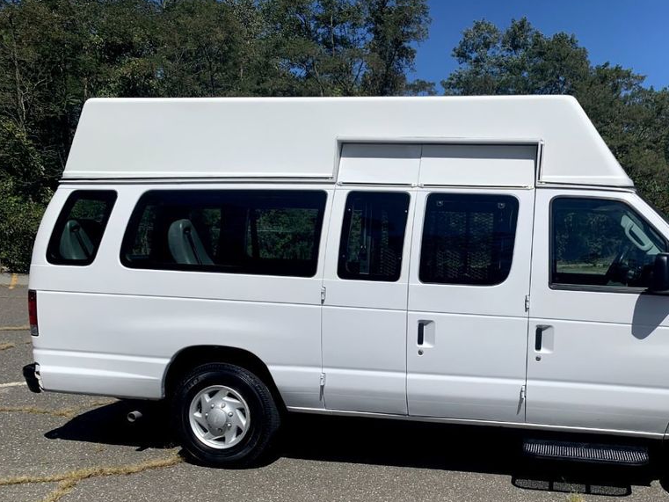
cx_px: 445
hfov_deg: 51.7
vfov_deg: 40.3
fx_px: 677
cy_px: 330
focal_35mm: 35
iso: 25
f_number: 1.8
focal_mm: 4.25
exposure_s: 1/4464
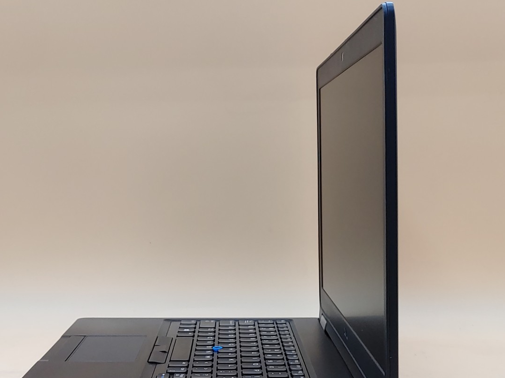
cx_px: 225
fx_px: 861
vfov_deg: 24.7
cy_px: 237
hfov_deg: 32.7
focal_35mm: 59
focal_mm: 4.36
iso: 50
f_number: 1.8
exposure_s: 1/120
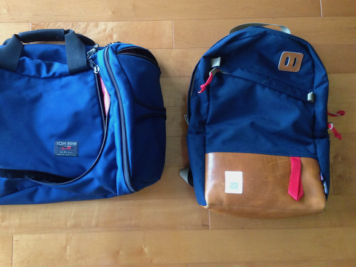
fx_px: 422
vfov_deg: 35.1
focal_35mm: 41
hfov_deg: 45.5
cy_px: 127
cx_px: 137
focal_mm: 4.12
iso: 320
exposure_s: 1/20
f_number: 2.4
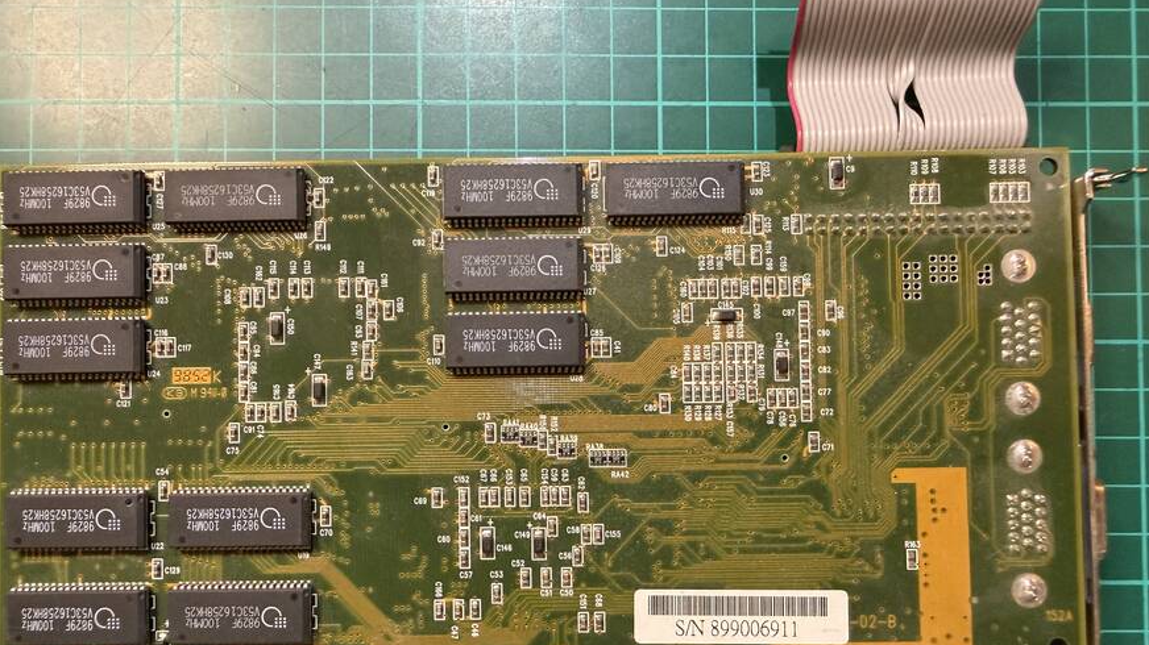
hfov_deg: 69.9
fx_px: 822
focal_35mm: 27
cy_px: 385
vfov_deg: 42.7
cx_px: 571
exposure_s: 1/49
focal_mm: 2.22
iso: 400
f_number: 2.2
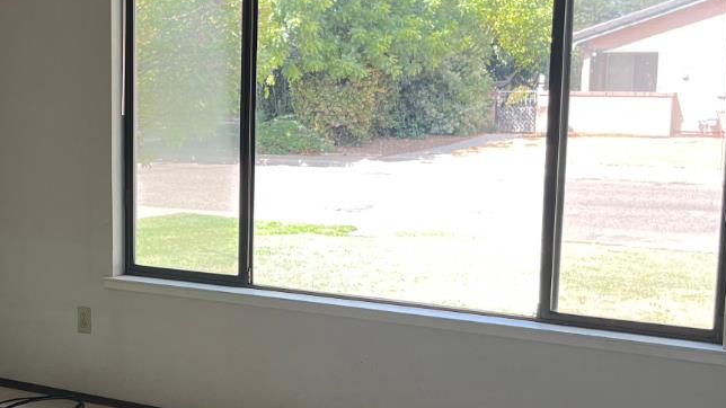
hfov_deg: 31.3
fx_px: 1270
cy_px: 258
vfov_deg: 18.2
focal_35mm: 66
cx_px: 178
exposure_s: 1/122
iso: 40
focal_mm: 5.1
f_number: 1.6
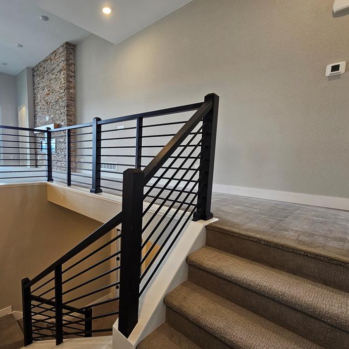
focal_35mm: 17
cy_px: 183
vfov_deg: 83.9
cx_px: 125
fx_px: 194
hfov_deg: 81.9
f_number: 2.2
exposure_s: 1/60
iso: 125
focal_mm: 2.2
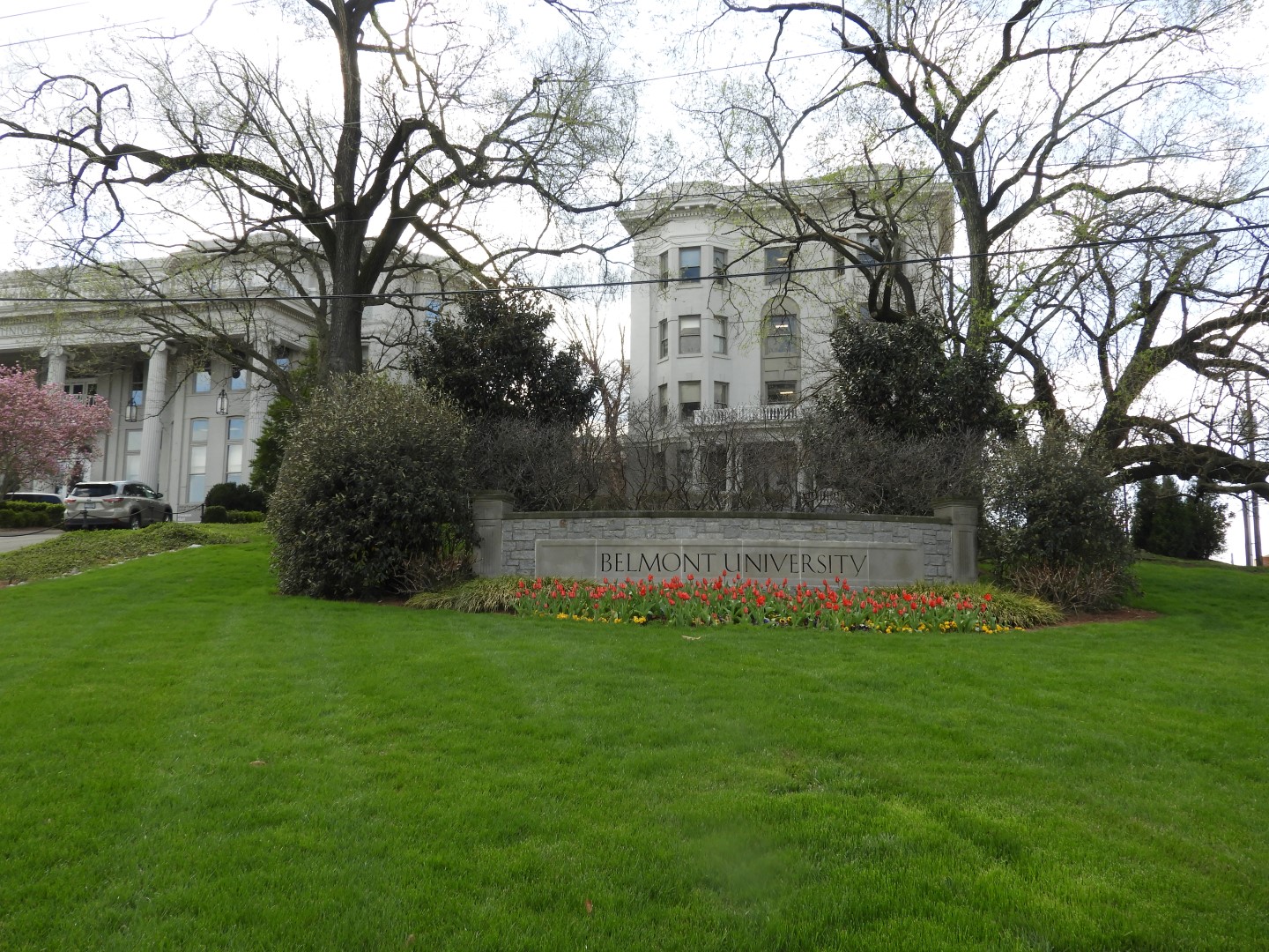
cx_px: 634
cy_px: 476
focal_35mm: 33
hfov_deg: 55.4
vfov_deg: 42.9
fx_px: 1210
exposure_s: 1/400
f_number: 3.6
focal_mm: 5.9
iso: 100
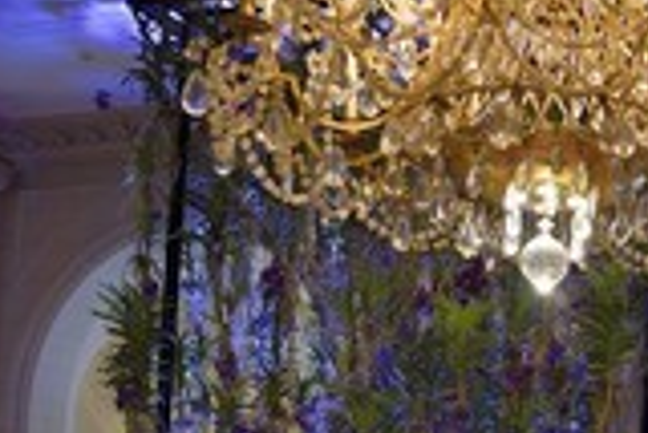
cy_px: 530
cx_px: 838
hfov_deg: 23.6
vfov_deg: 17.1
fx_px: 1369
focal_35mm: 76
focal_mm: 29
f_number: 7.1
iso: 800
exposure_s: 1/13
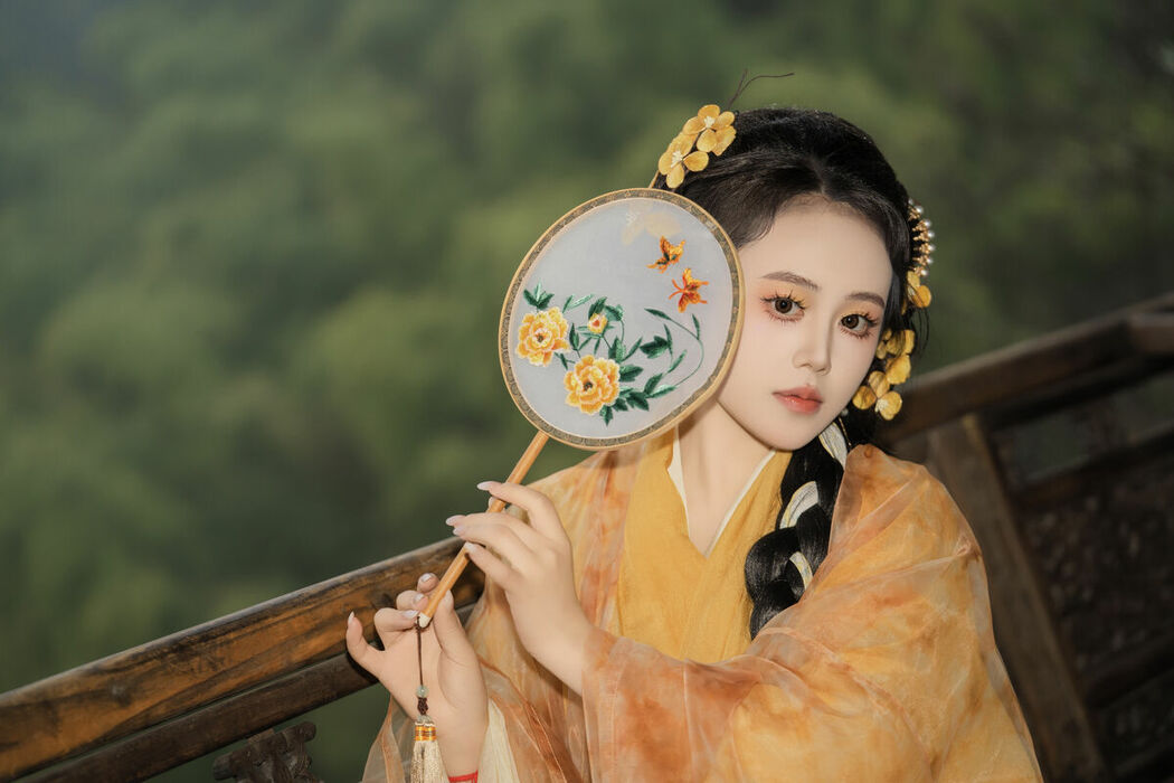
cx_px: 587
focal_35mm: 94
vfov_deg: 14.6
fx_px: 3065
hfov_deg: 21.7
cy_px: 392
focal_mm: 94
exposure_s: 1/125
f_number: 2.8
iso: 320
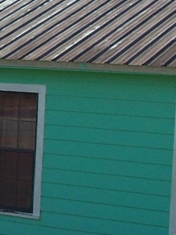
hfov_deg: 8.8
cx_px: -188
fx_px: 1078
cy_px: 66
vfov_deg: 12.4
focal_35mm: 159
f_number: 4
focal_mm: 6
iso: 80
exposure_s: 1/500
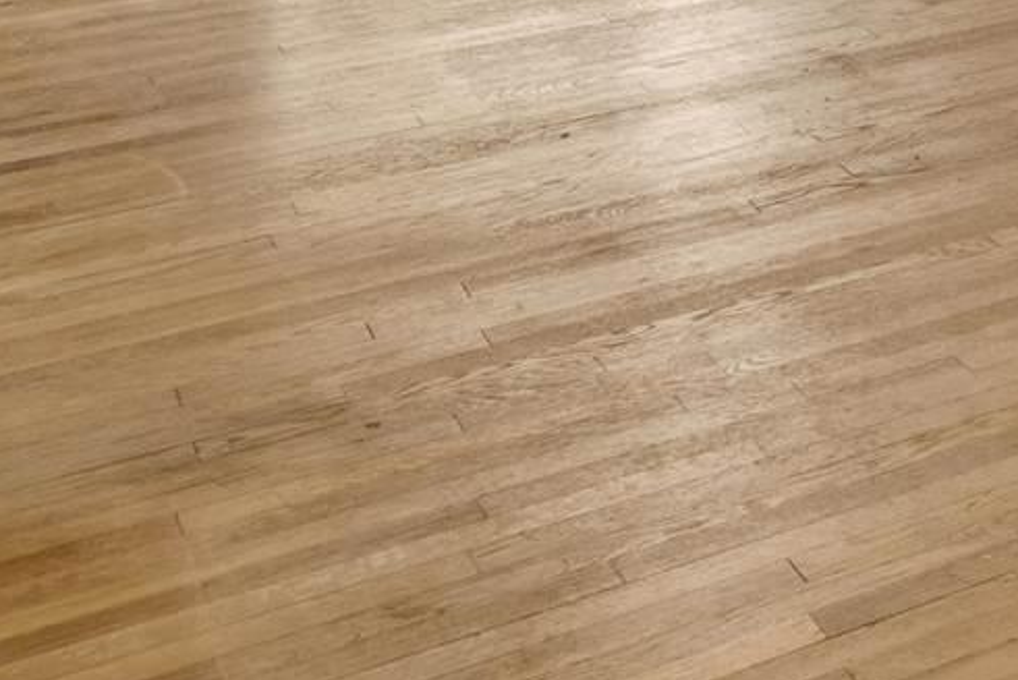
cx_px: 1837
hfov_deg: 19.8
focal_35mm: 75
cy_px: -681
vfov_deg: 14.9
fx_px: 2122
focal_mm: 18
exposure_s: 1/1.67
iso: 200
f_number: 11
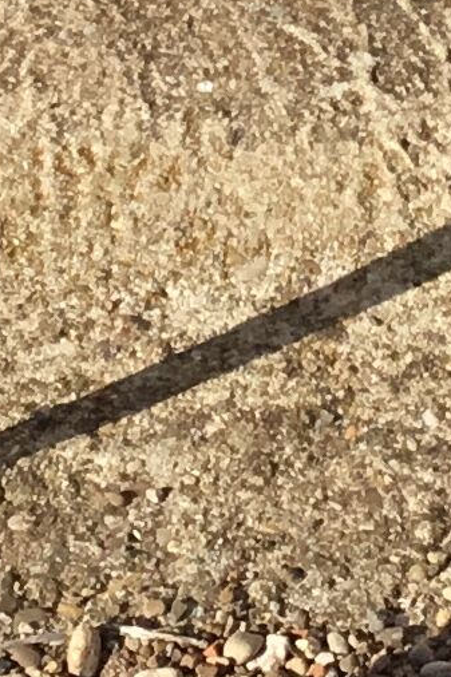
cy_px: -297
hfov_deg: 6.6
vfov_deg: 9.6
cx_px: 340
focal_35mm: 208
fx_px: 3911
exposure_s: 1/1988
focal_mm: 3.3
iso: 25
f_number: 2.4
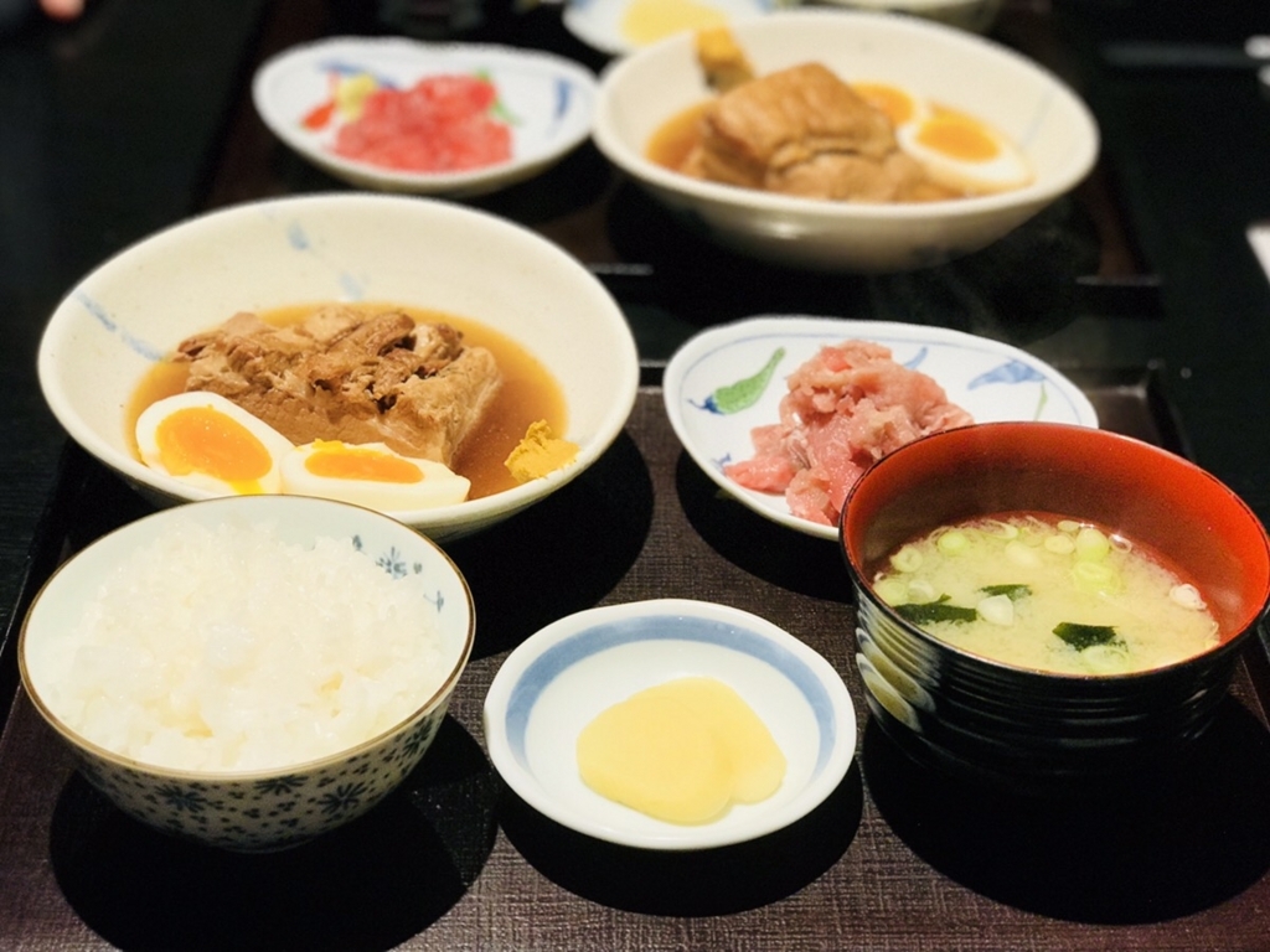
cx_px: 635
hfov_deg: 33.8
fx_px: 2091
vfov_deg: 25.7
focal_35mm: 57
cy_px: 476
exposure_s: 1/50
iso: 80
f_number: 2.8
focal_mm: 6.6
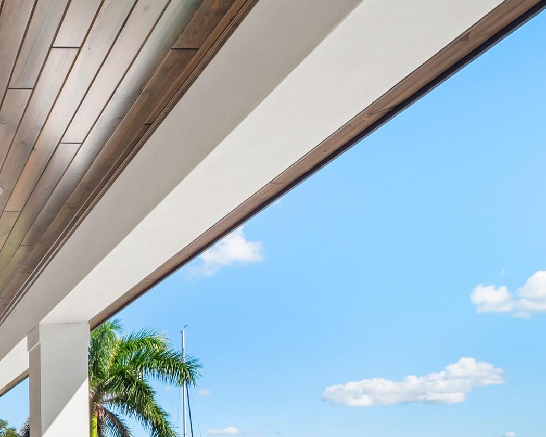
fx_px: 647
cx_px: -100
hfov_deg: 36.2
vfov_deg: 32.3
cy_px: 496
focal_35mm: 40
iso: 200
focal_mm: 7
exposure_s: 1/125
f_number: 7.1
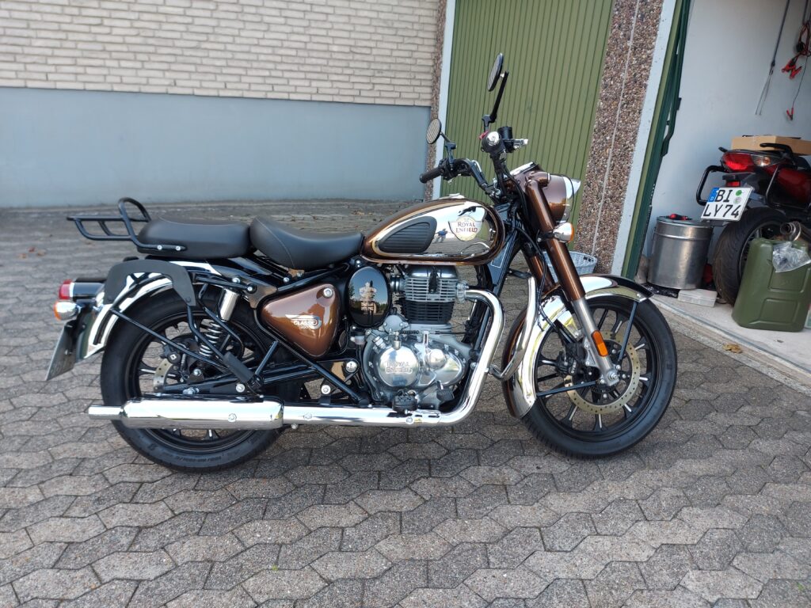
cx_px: 406
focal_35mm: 24
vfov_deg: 56.8
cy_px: 304
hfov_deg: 71.6
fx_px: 562
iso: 32
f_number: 1.8
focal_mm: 5.23
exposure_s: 1/101
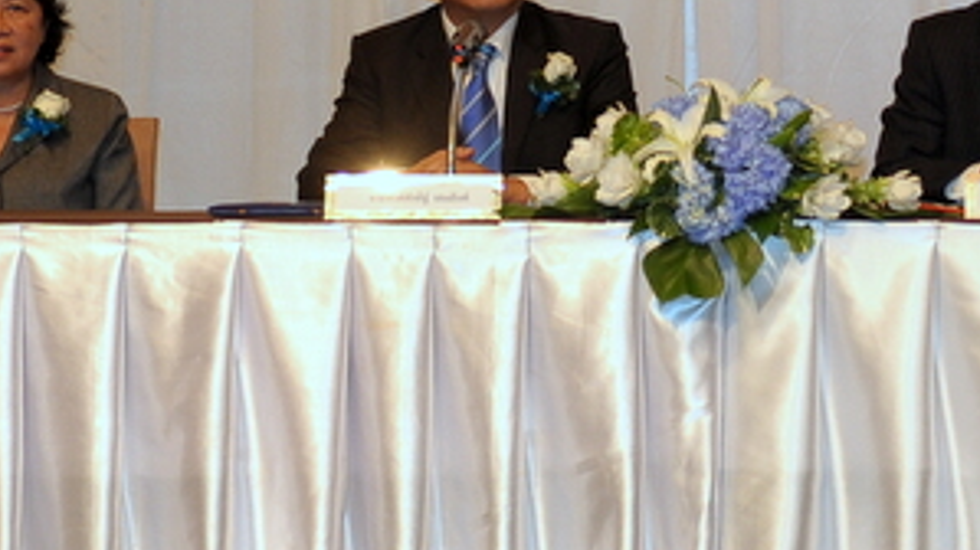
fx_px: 4650
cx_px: 895
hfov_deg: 11.9
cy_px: -270
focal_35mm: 179
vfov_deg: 6.7
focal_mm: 50
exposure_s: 1/125
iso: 1000
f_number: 2.8
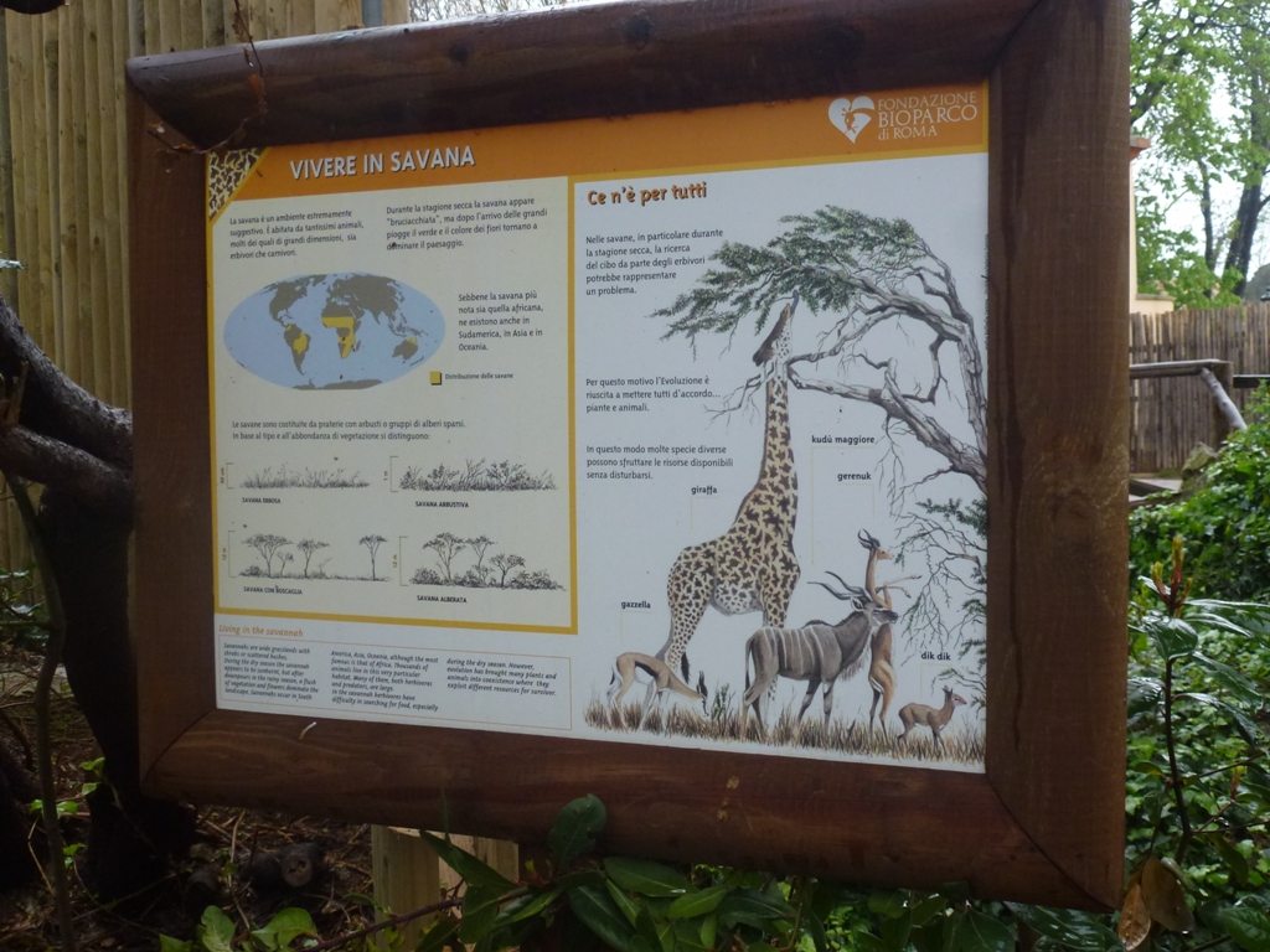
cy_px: 476
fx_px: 1504
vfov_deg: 35.1
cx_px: 635
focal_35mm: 41
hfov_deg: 45.8
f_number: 3.9
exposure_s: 1/200
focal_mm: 7.4
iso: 200
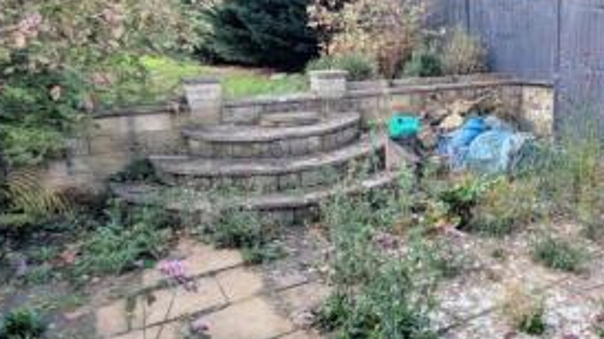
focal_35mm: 30
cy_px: 142
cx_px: 467
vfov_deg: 38.8
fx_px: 480
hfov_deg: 60.1
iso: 36
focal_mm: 1.95
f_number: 2.2
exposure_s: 1/1140
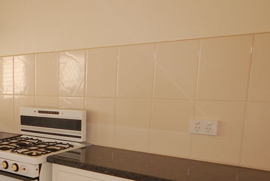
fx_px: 338
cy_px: 134
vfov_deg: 29.6
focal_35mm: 45
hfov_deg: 33.5
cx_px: -70
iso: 200
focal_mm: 10
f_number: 4
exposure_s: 1/60
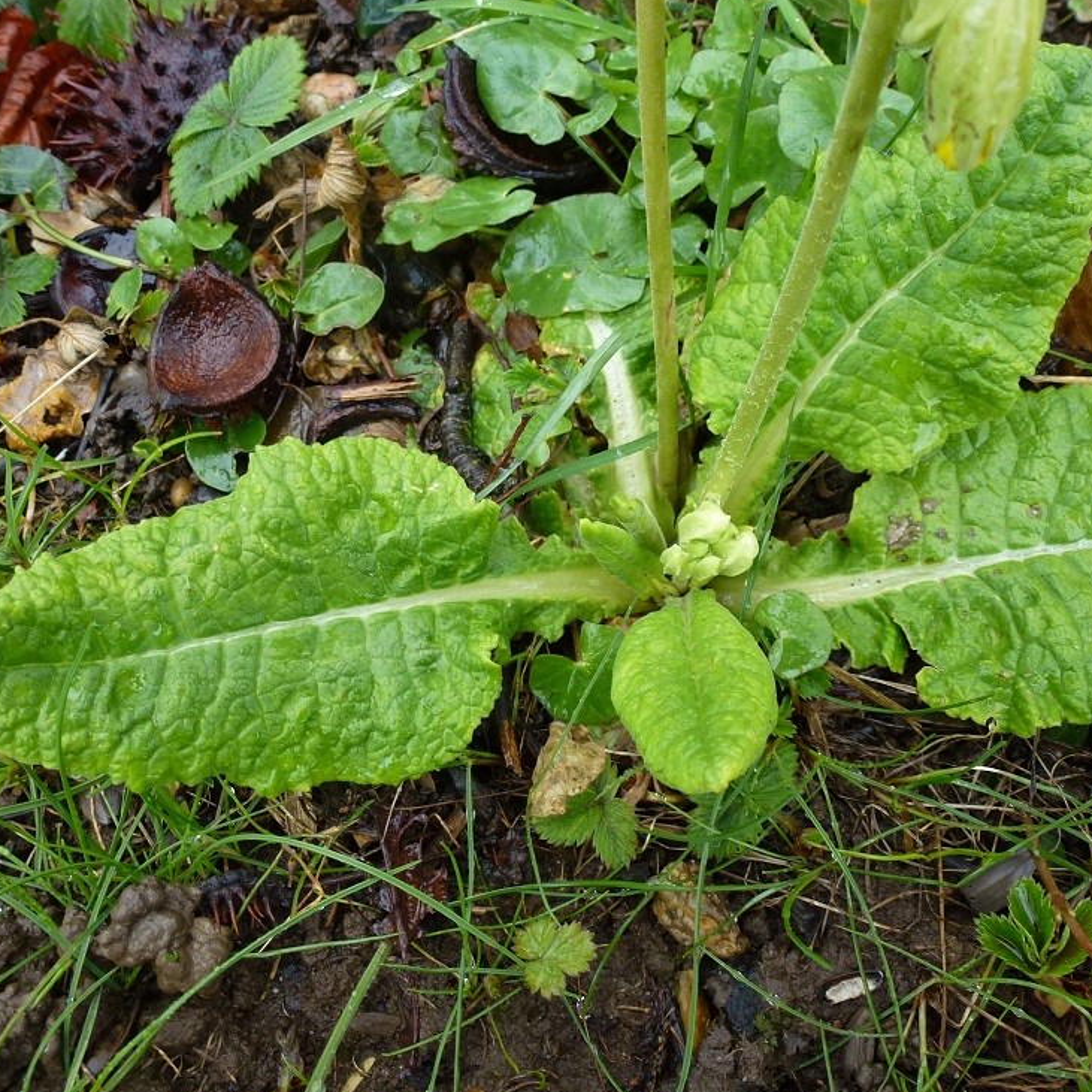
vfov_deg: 55.6
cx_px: 617
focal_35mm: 29
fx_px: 1035
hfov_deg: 55.5
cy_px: 551
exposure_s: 1/60
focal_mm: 4.3
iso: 125
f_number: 3.3
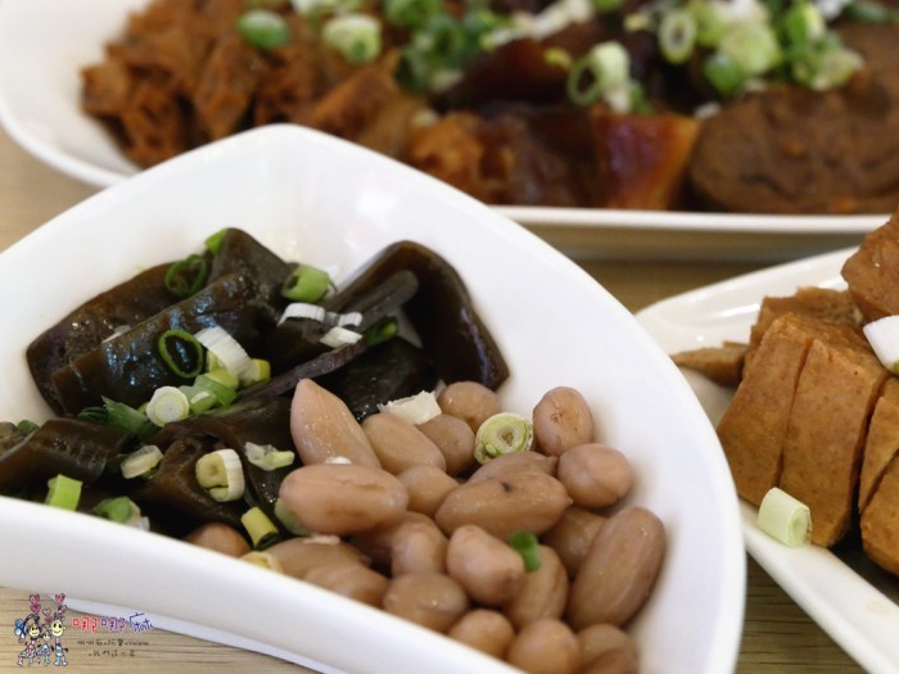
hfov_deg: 21.1
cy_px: 336
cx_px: 452
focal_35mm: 93
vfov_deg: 15.9
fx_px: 2415
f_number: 5.4
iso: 3200
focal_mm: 46
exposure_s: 1/60
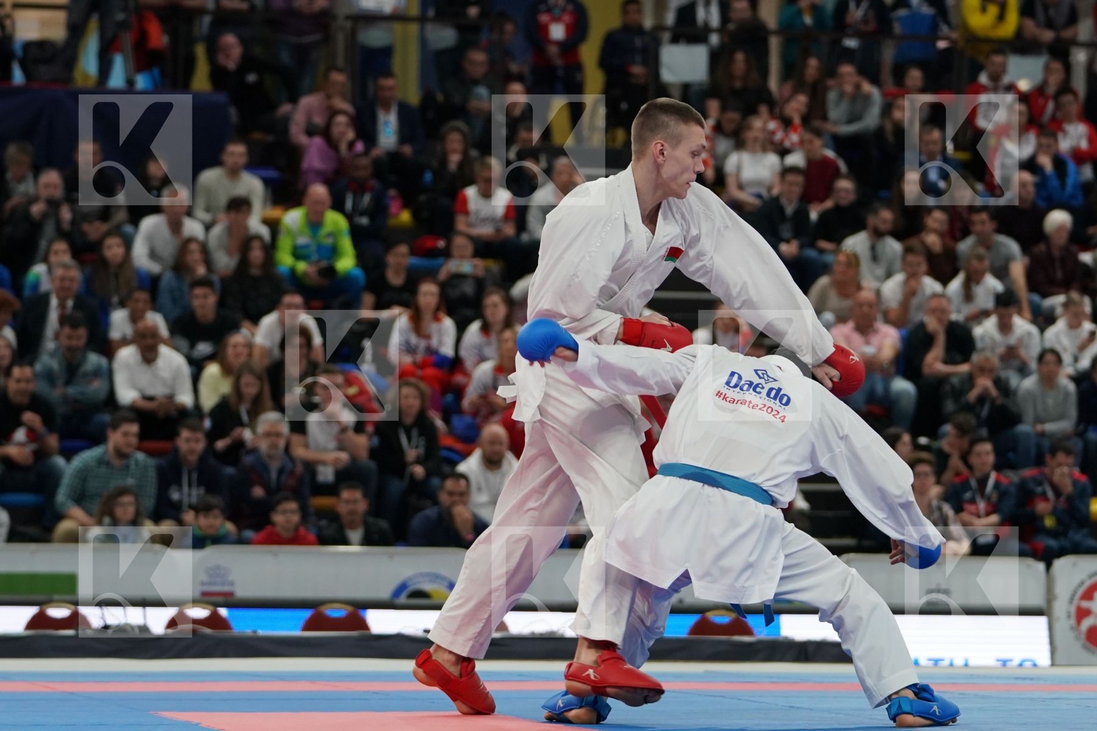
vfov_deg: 9.5
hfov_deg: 14.2
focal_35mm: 145
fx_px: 4418
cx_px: 548
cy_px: 366
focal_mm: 97
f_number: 2.8
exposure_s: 1/1000
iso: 1600
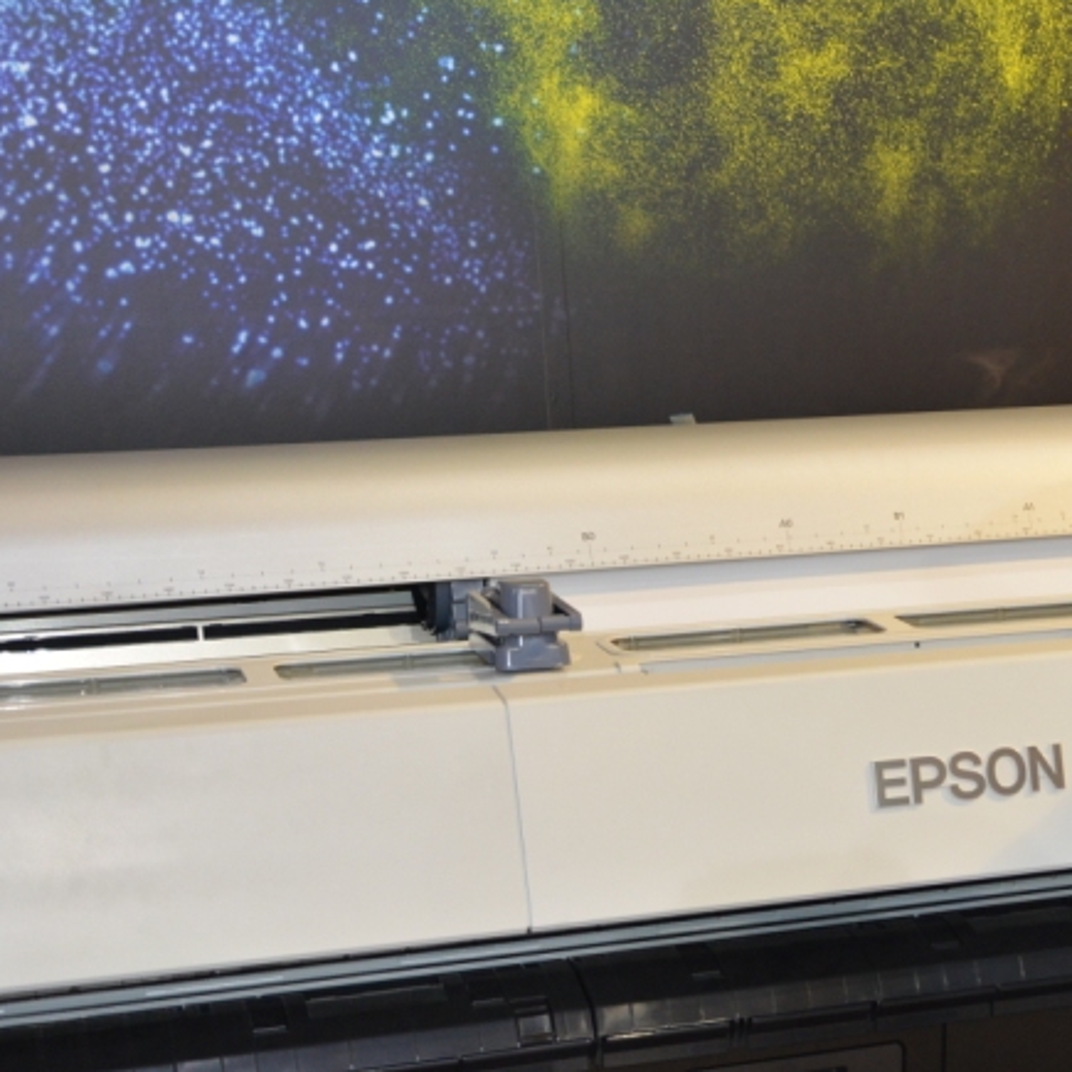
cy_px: 839
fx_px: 2628
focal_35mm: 75
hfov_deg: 21.9
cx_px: 1153
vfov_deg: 22.8
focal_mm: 25
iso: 640
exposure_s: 1/60
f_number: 4
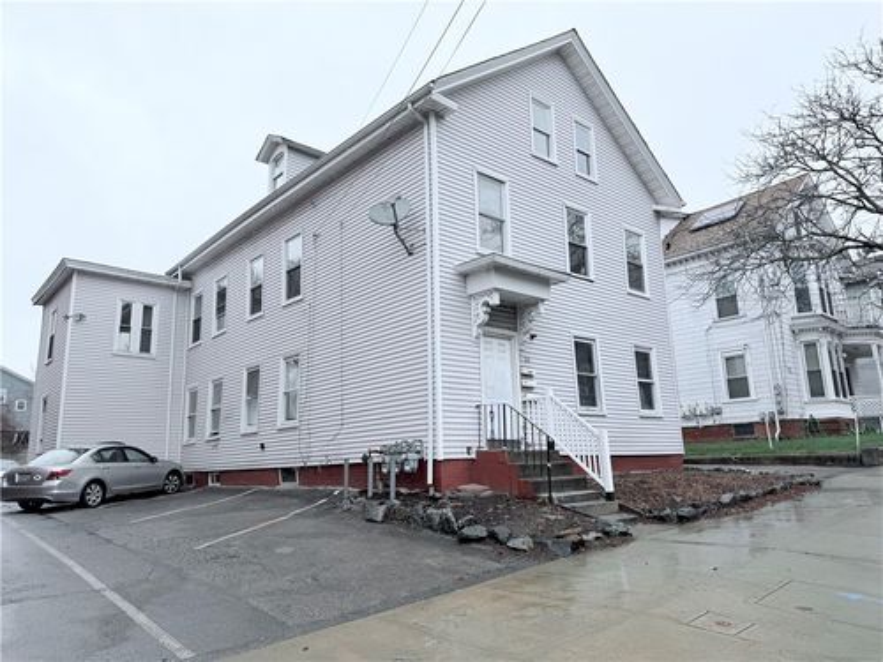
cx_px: 442
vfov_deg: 56.8
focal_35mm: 24
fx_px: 612
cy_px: 331
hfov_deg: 71.6
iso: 80
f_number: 1.78
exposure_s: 1/322
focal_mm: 6.76
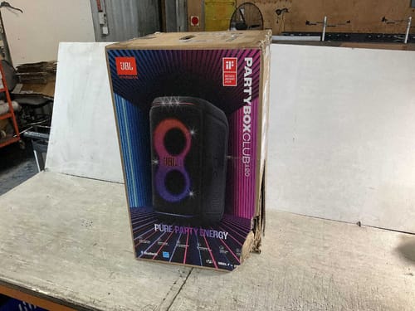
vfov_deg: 48.2
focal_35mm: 29
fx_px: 348
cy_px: 156
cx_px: 208
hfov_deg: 61.7
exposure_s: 1/50
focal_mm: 3
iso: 80
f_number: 1.8
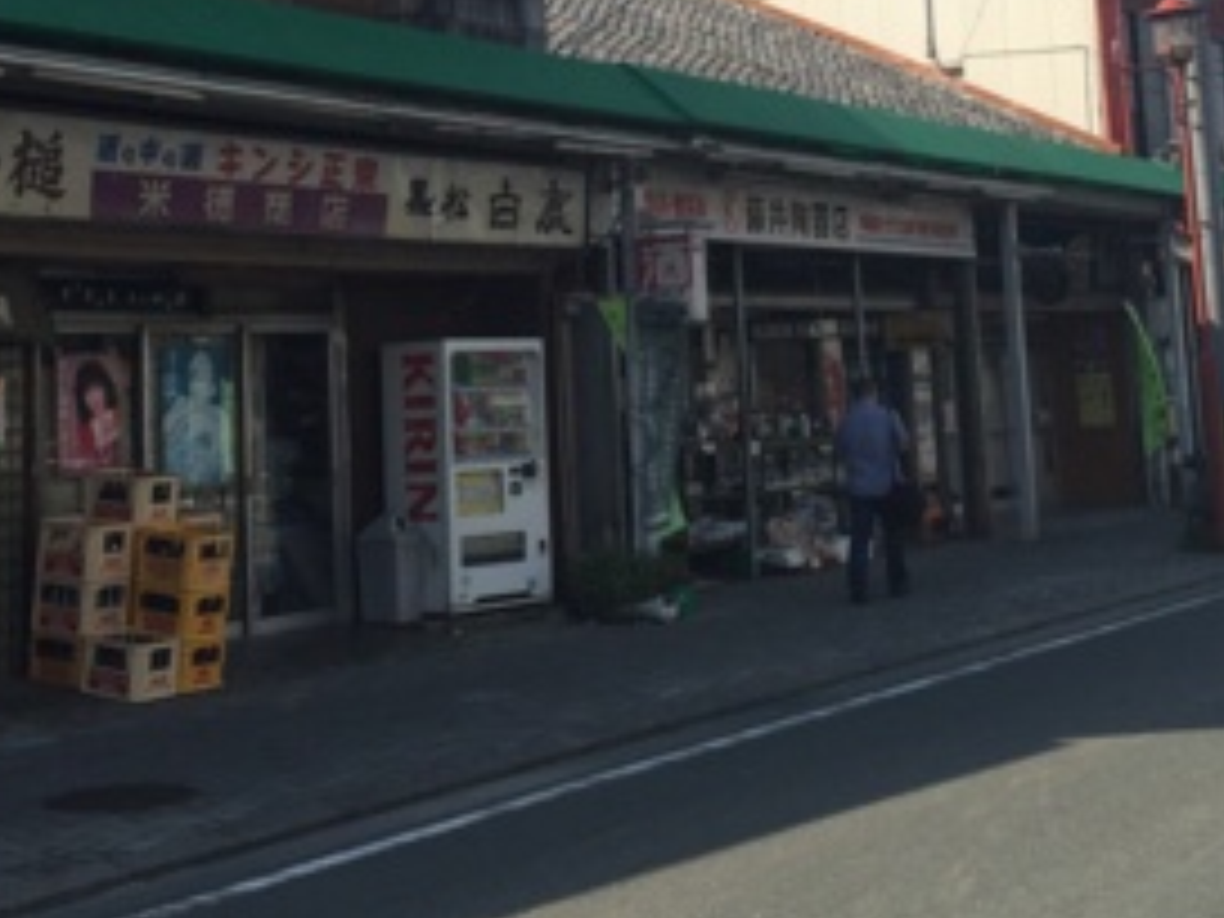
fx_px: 2263
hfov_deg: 30.3
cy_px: 22
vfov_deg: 22.2
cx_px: 634
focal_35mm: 64
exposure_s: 1/2825
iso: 32
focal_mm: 4.15
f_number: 2.2
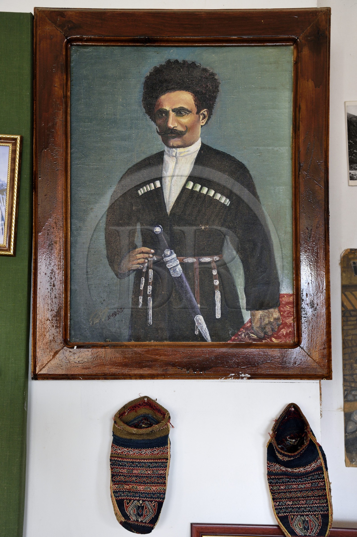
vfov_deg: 39.6
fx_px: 744
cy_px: 268
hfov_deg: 27.0
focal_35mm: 50
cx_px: 178
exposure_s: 1/60
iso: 800
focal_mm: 50
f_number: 6.3
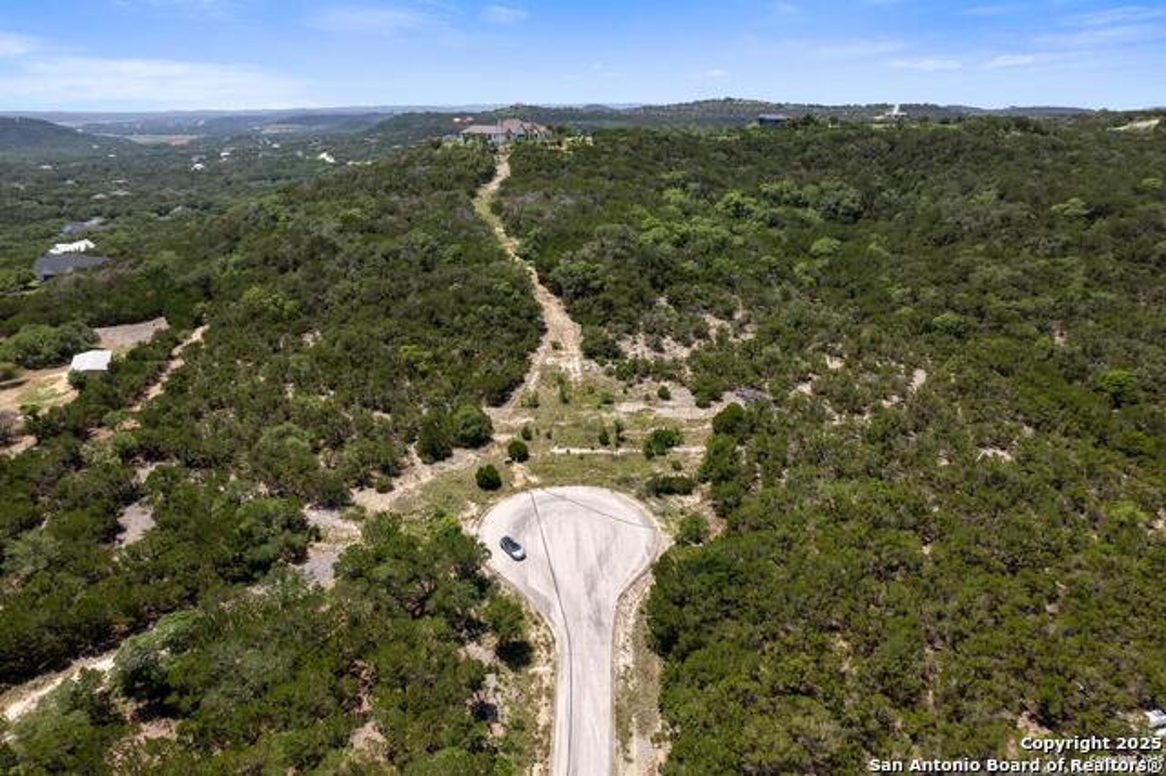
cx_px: 583
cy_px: 388
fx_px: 712
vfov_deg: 57.2
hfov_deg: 78.6
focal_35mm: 22
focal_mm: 8.38
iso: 110
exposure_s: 1/120
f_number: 2.8
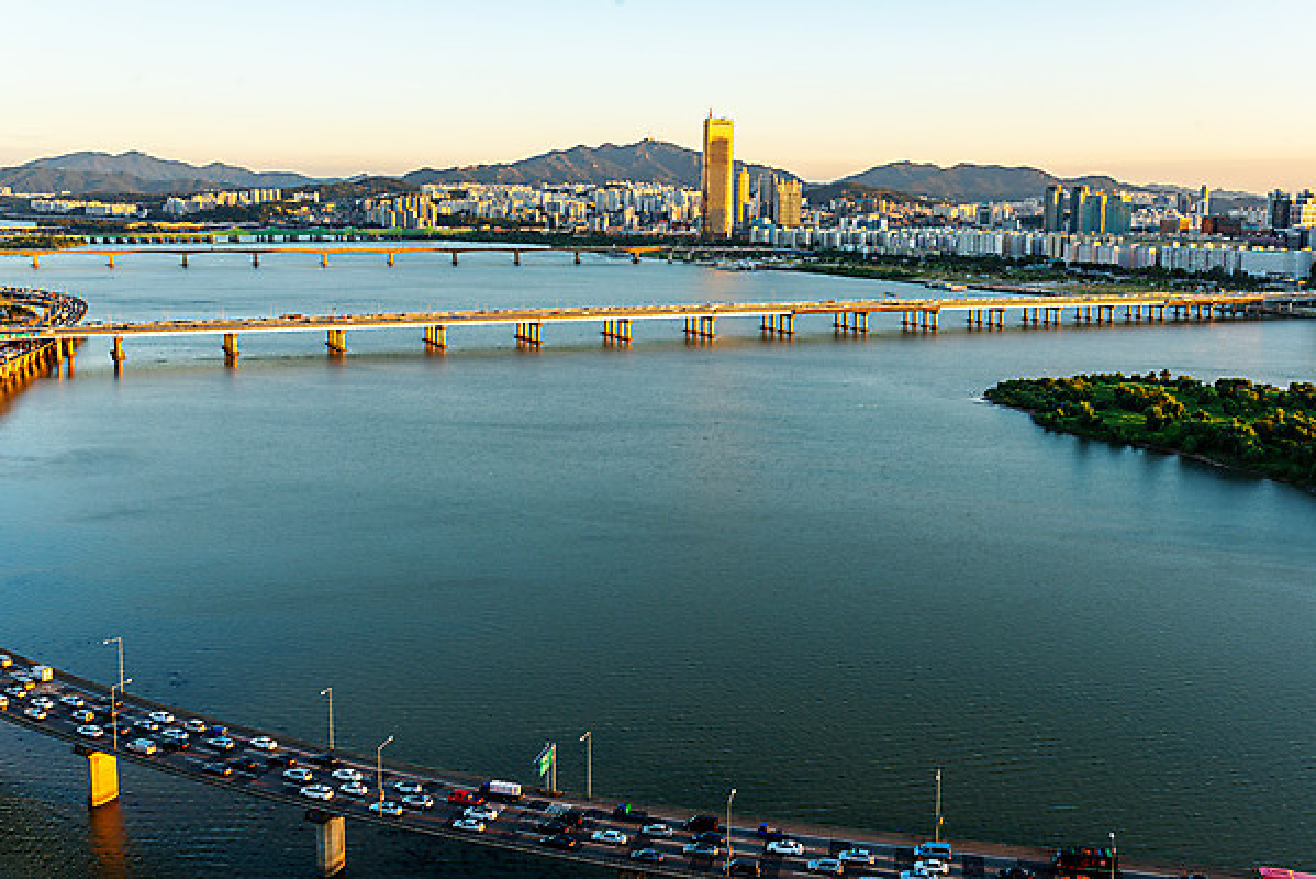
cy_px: 440
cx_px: 658
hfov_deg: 54.4
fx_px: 1280
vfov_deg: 37.9
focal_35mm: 35
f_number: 10
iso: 200
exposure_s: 1/50
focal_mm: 35
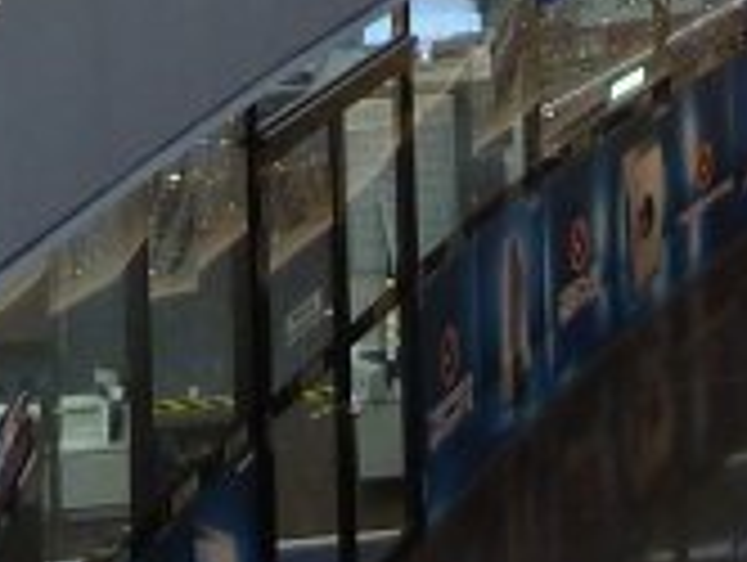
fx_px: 3328
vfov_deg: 8.8
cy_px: -733
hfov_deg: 12.6
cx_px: 796
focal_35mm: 154
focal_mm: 4.1
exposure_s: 1/30
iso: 160
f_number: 3.3
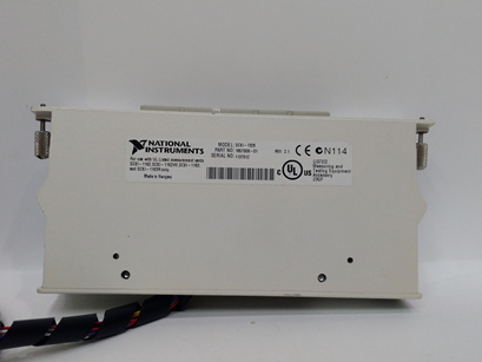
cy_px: 193
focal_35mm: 33
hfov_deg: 55.3
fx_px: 460
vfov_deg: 42.9
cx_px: 236
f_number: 2
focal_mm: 3.79
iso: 188
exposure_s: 1/33
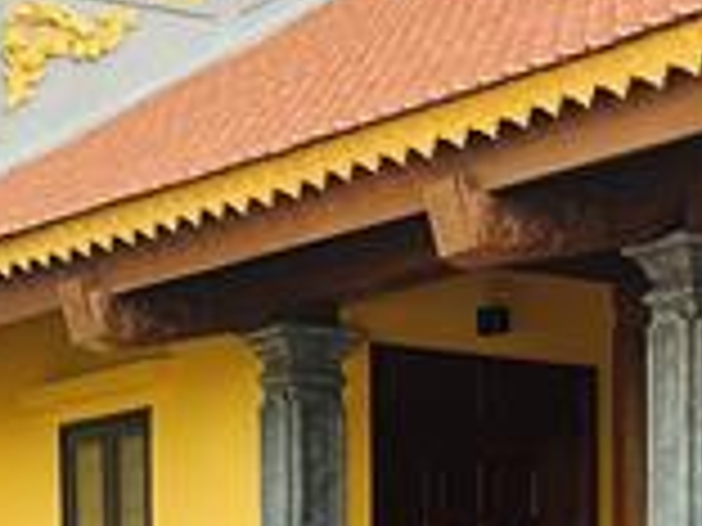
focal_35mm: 158
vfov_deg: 9.0
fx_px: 3204
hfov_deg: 12.1
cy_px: 940
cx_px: 909
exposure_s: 1/361
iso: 80
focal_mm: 6.86
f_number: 1.78
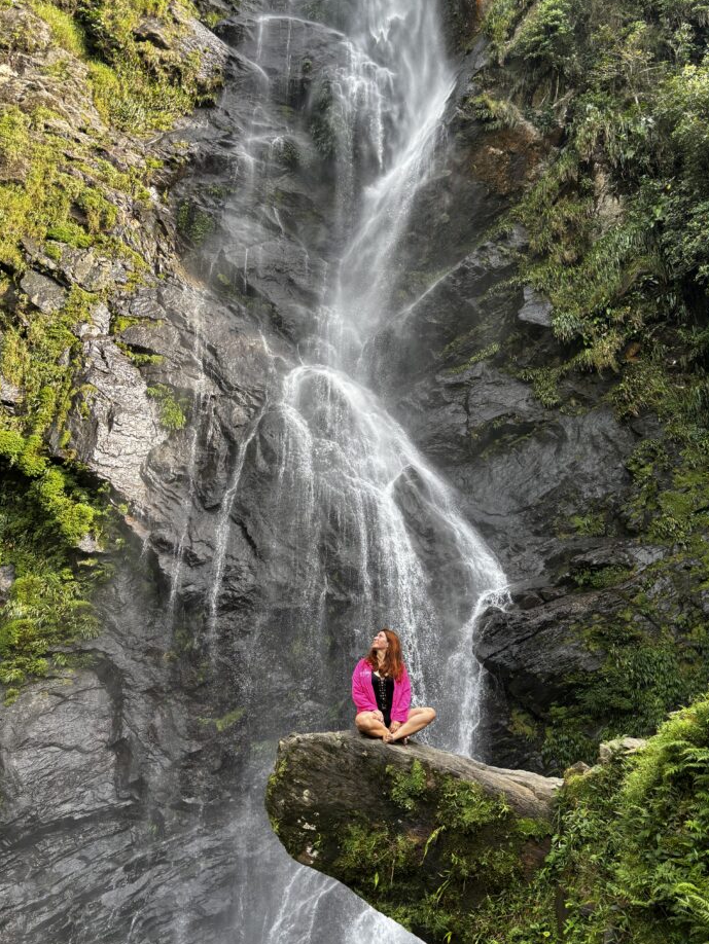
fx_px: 792
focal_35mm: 29
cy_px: 472
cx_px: 378
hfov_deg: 48.2
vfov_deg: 61.6
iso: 40
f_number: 1.6
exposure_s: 1/234
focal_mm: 5.96
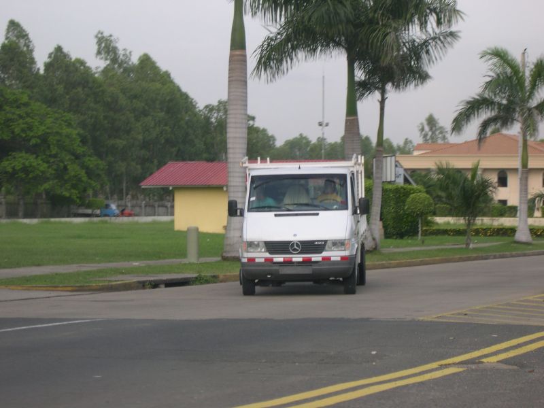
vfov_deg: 13.0
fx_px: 1792
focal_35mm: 114
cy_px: 204
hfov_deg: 17.3
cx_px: 272
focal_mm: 24
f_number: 4.9
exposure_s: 1/250
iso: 100
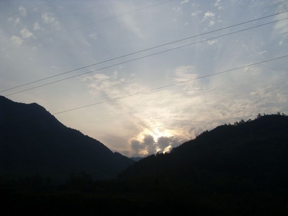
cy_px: 108
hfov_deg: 50.1
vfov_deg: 38.7
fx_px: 308
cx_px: 144
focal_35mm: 37
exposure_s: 1/750
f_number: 7
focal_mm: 6.3
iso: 80
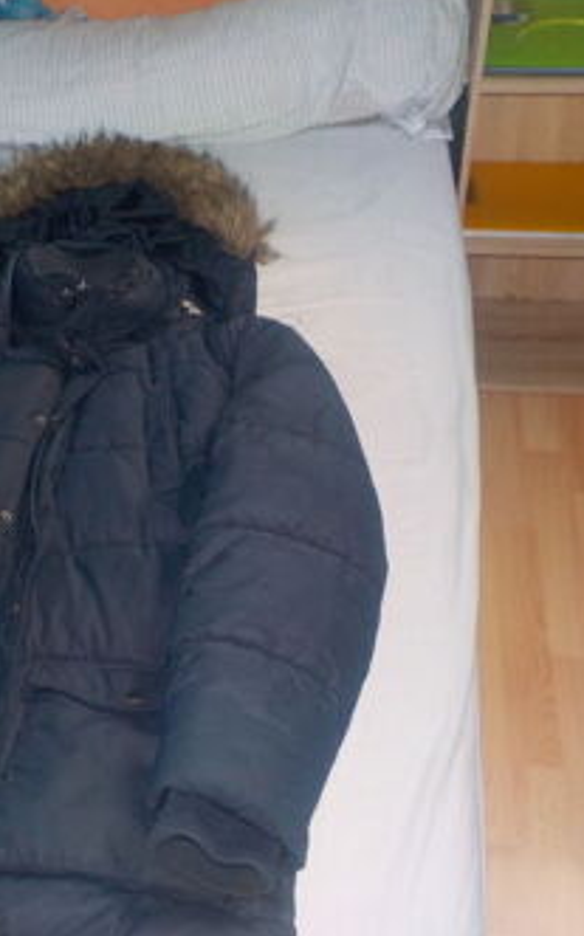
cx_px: 133
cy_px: 499
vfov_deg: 43.5
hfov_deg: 27.5
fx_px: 1173
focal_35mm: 46
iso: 200
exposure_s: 1/30
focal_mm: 4.1
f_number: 3.3
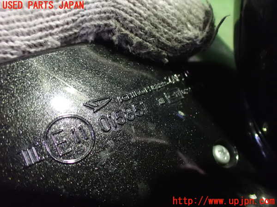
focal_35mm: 30
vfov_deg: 46.8
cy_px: 104
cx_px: 138
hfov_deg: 60.0
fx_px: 240
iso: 1600
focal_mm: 5.4
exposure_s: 1/25
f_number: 2.3
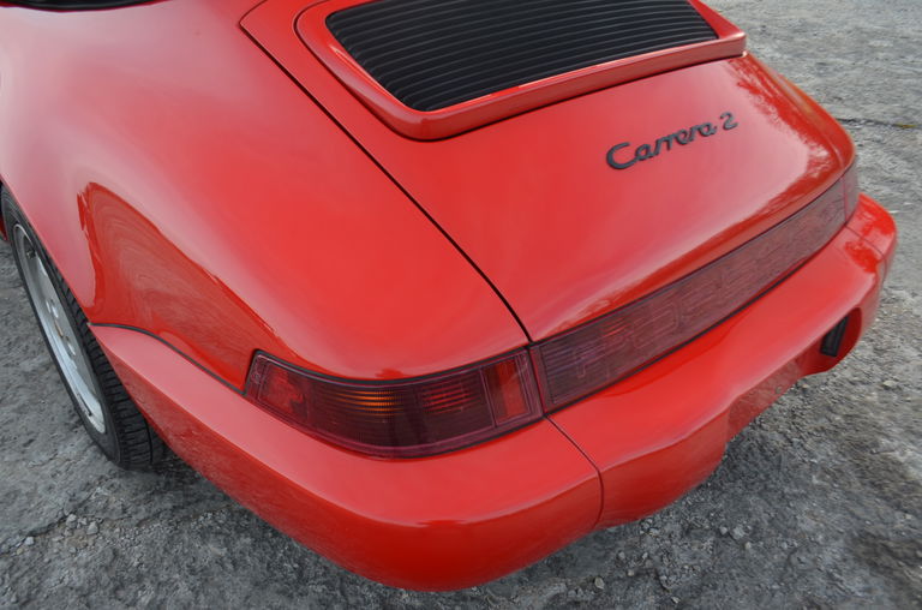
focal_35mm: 27
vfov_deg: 47.7
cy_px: 305
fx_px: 690
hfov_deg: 67.5
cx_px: 461
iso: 400
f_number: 5.6
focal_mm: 18
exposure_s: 1/125
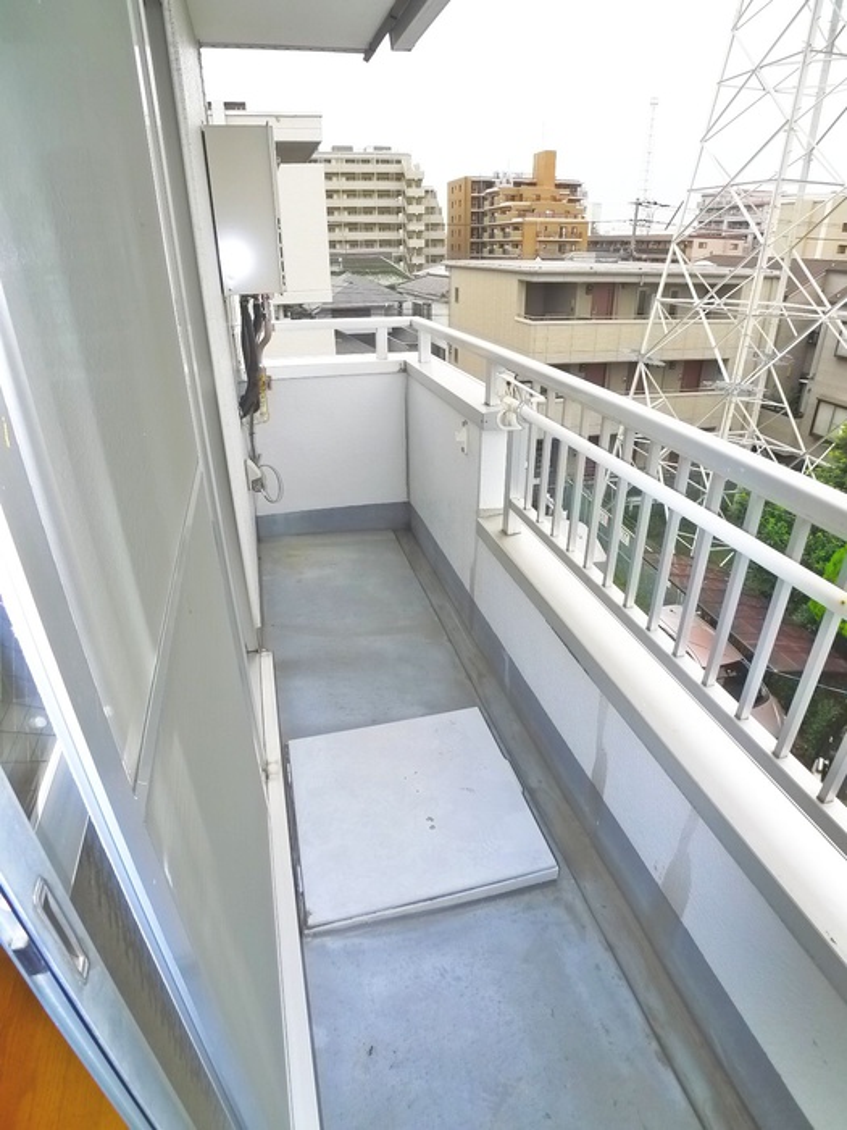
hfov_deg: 56.8
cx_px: 424
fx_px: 783
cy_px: 565
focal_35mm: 24
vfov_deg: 71.6
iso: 400
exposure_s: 1/500
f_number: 3.2
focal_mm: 5.1
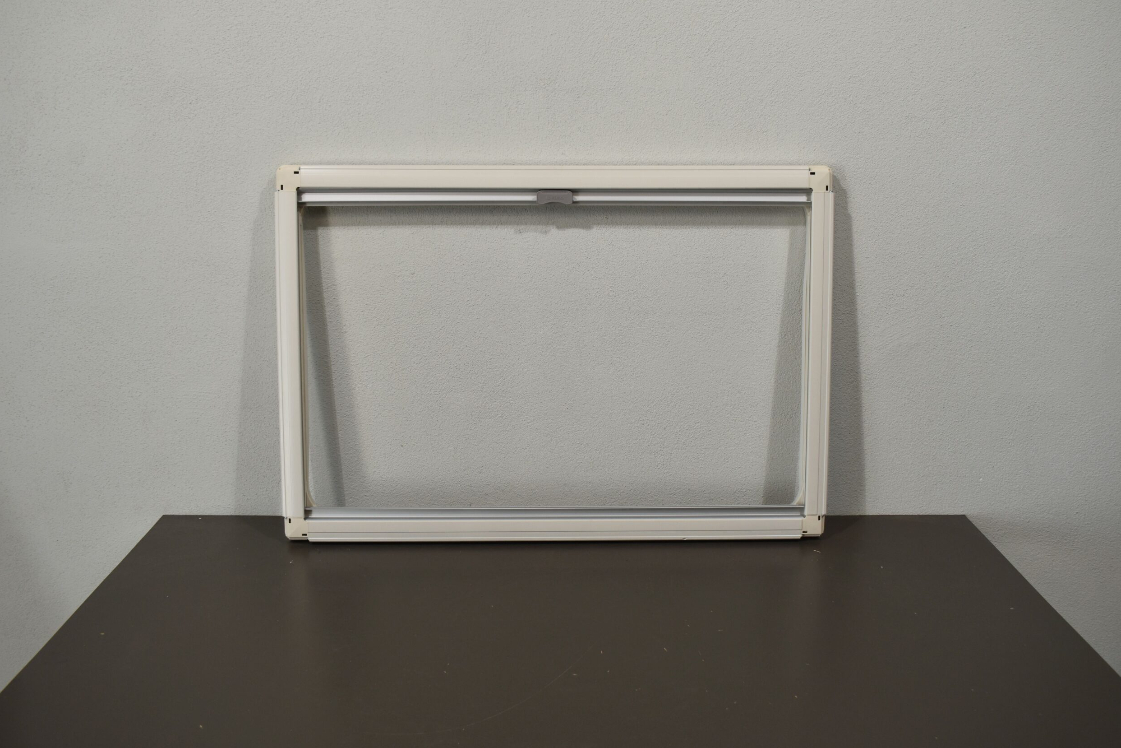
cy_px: 369
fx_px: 1059
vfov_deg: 38.9
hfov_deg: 55.8
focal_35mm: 34
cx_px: 575
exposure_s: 1/125
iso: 250
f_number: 5.6
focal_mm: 22
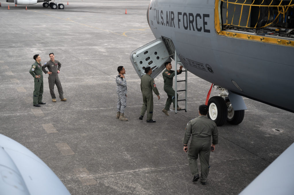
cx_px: 147
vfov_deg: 23.7
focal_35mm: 57
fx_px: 465
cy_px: 98
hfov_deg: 35.1
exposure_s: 1/1250
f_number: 4
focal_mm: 57
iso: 400
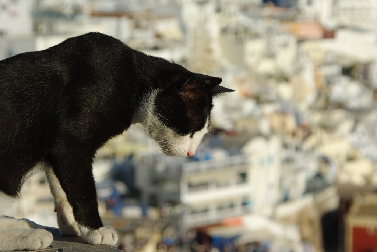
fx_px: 1331
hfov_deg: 16.1
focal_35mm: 127
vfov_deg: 10.8
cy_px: 126
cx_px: 188
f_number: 8
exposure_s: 1/500
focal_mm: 85
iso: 100
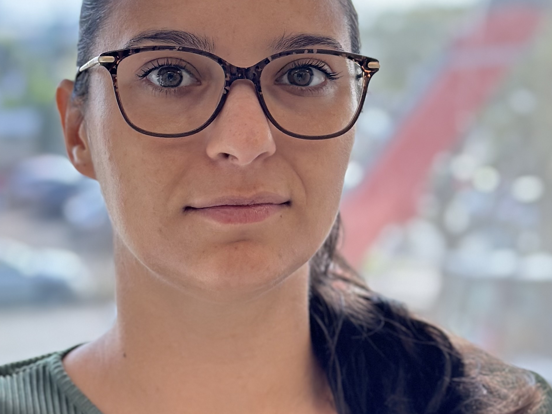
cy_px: 170
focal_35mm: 102
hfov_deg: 19.2
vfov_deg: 14.5
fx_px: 1627
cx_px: 227
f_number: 1.78
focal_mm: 6.86
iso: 80
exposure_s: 1/450
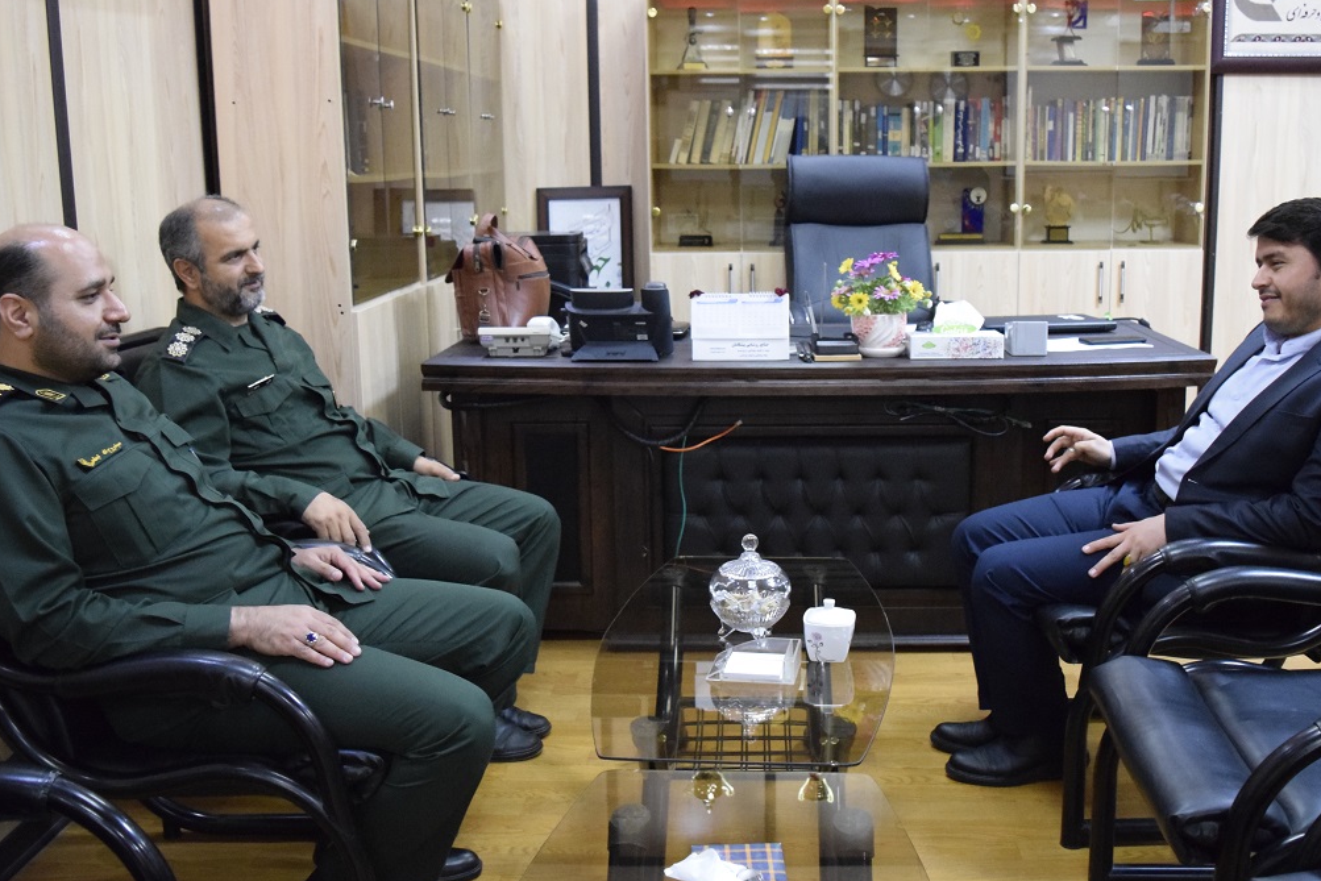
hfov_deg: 54.3
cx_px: 726
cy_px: 412
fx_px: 1284
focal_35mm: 35
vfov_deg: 37.8
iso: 5000
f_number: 3.5
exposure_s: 1/160
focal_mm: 18
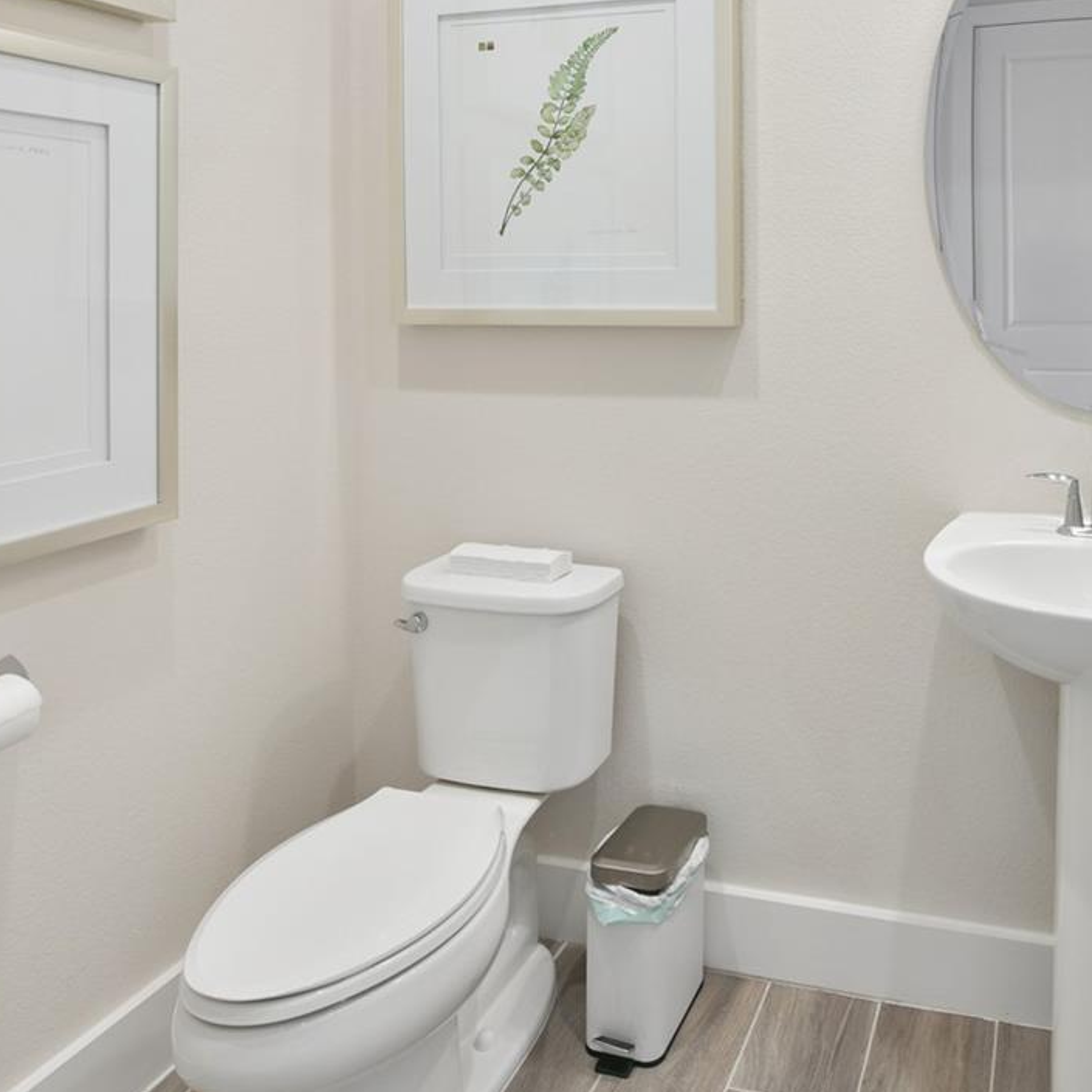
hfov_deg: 56.1
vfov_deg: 56.5
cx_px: 822
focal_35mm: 27
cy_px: 290
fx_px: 964
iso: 100
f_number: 11
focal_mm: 14
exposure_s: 1/6
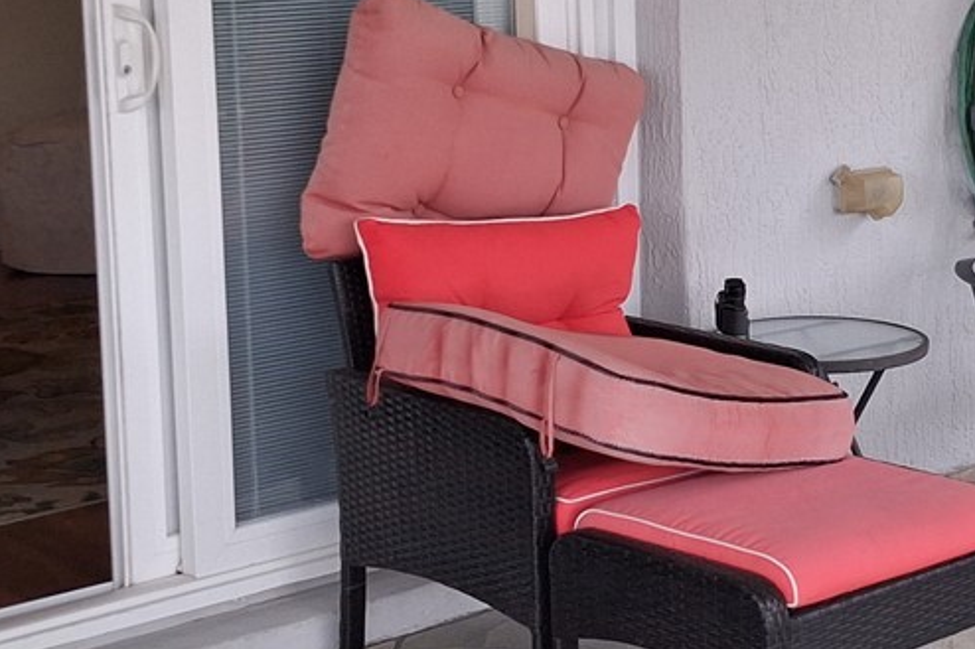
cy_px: 193
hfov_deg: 22.2
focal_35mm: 91
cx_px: 707
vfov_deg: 15.0
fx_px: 2464
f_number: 1.8
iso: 80
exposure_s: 1/100
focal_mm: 4
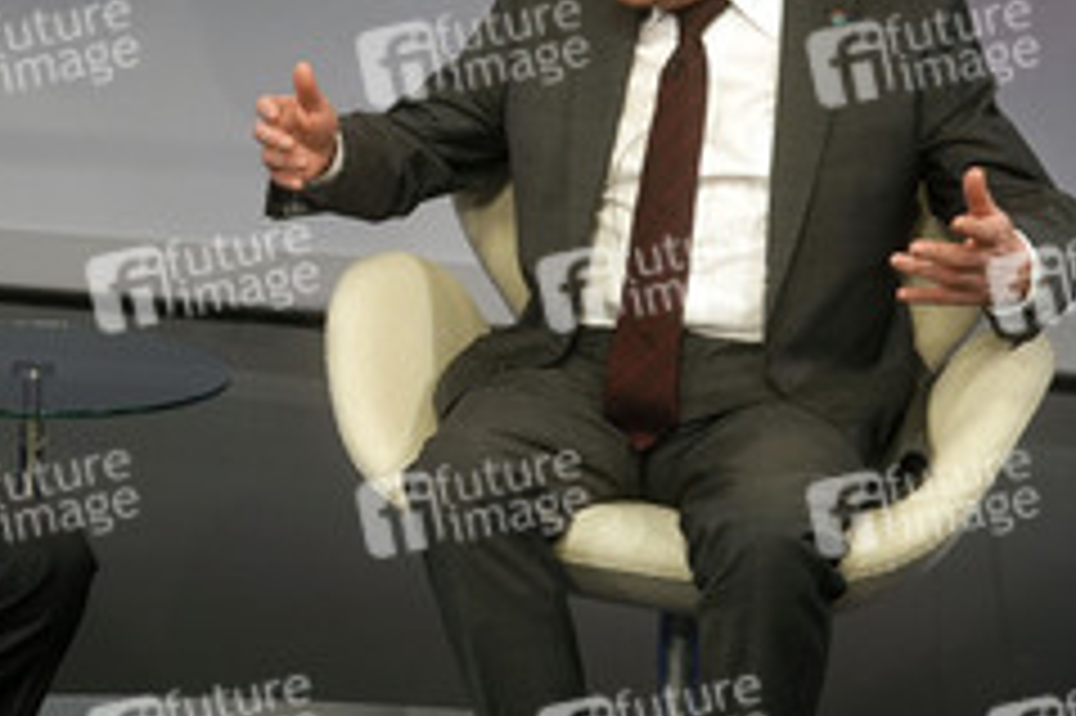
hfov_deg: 23.2
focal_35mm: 85
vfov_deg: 16.0
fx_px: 2539
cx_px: 83
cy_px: 167
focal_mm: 30
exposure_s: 1/125
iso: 640
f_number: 3.5
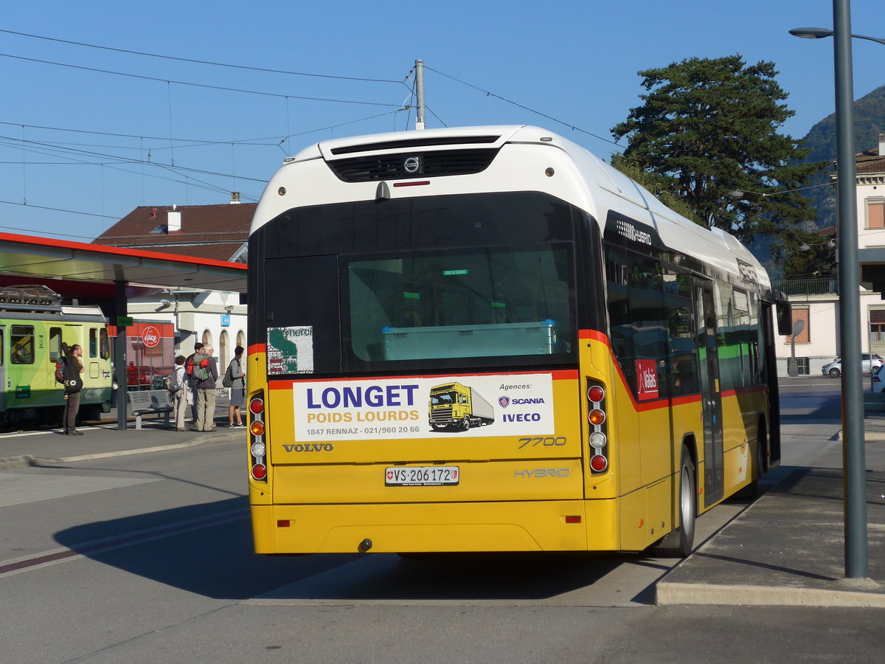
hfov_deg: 27.8
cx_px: 442
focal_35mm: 70
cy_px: 332
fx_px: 1790
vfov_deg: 21.0
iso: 80
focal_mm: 14.2
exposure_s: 1/1000
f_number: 4.1
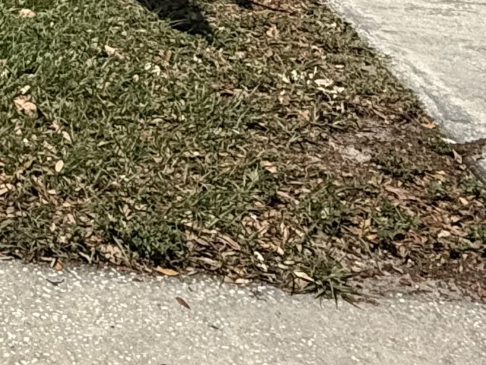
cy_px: -277
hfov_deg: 19.9
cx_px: -255
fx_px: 1179
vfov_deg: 15.3
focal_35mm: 84
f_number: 2.2
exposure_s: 1/2165
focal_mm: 2.22
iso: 64
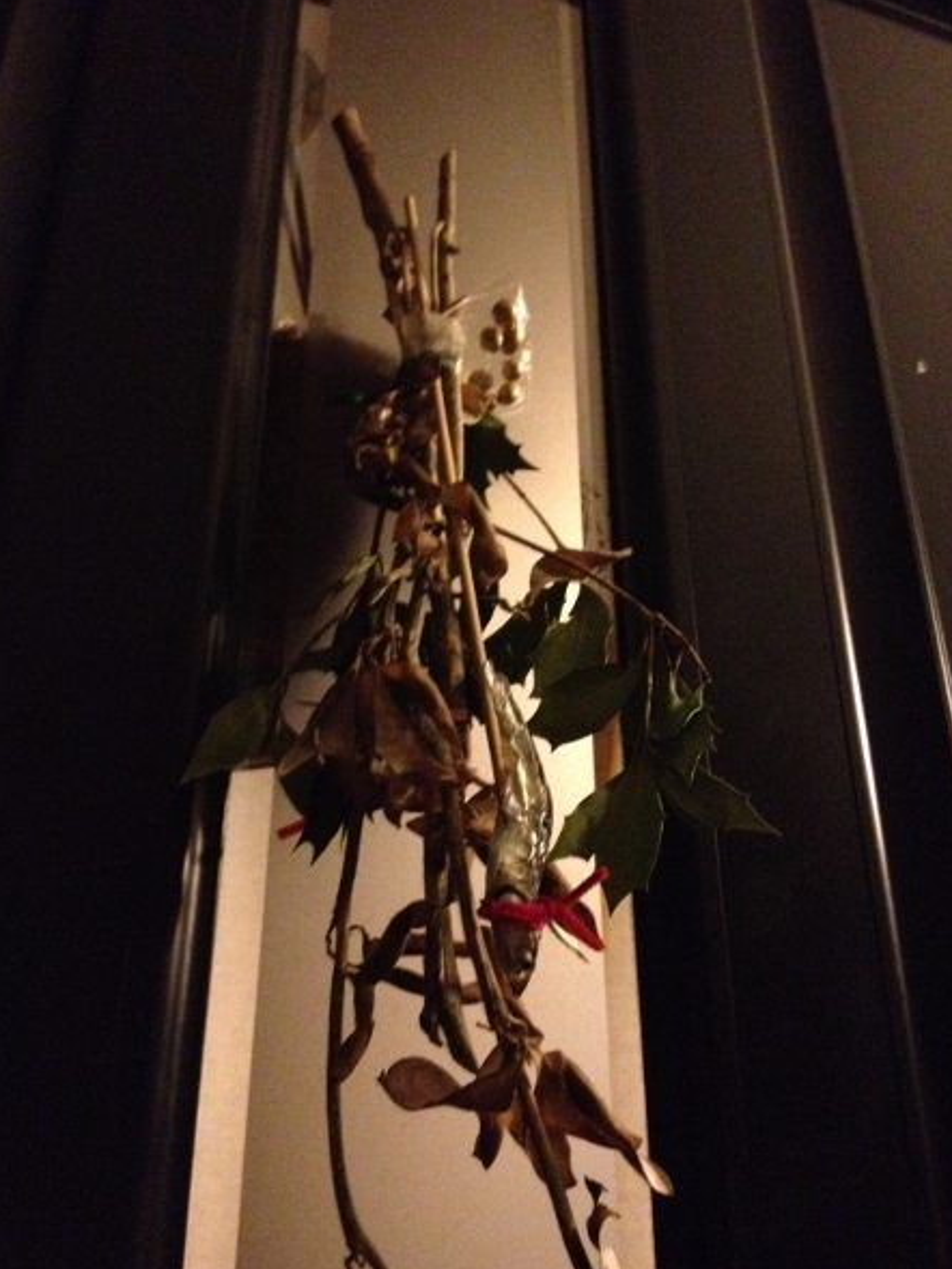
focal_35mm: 38
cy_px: 655
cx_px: 442
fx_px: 1393
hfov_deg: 37.7
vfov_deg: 49.0
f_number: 2.4
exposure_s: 1/17
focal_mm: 4.28
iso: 800
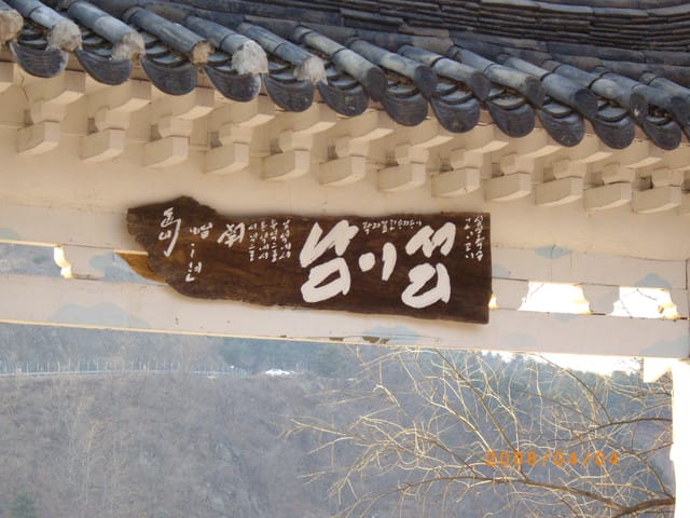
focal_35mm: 113
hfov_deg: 17.4
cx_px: 345
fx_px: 2252
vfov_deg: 13.1
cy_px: 259
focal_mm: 23.7
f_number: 5.4
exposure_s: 1/160
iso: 400
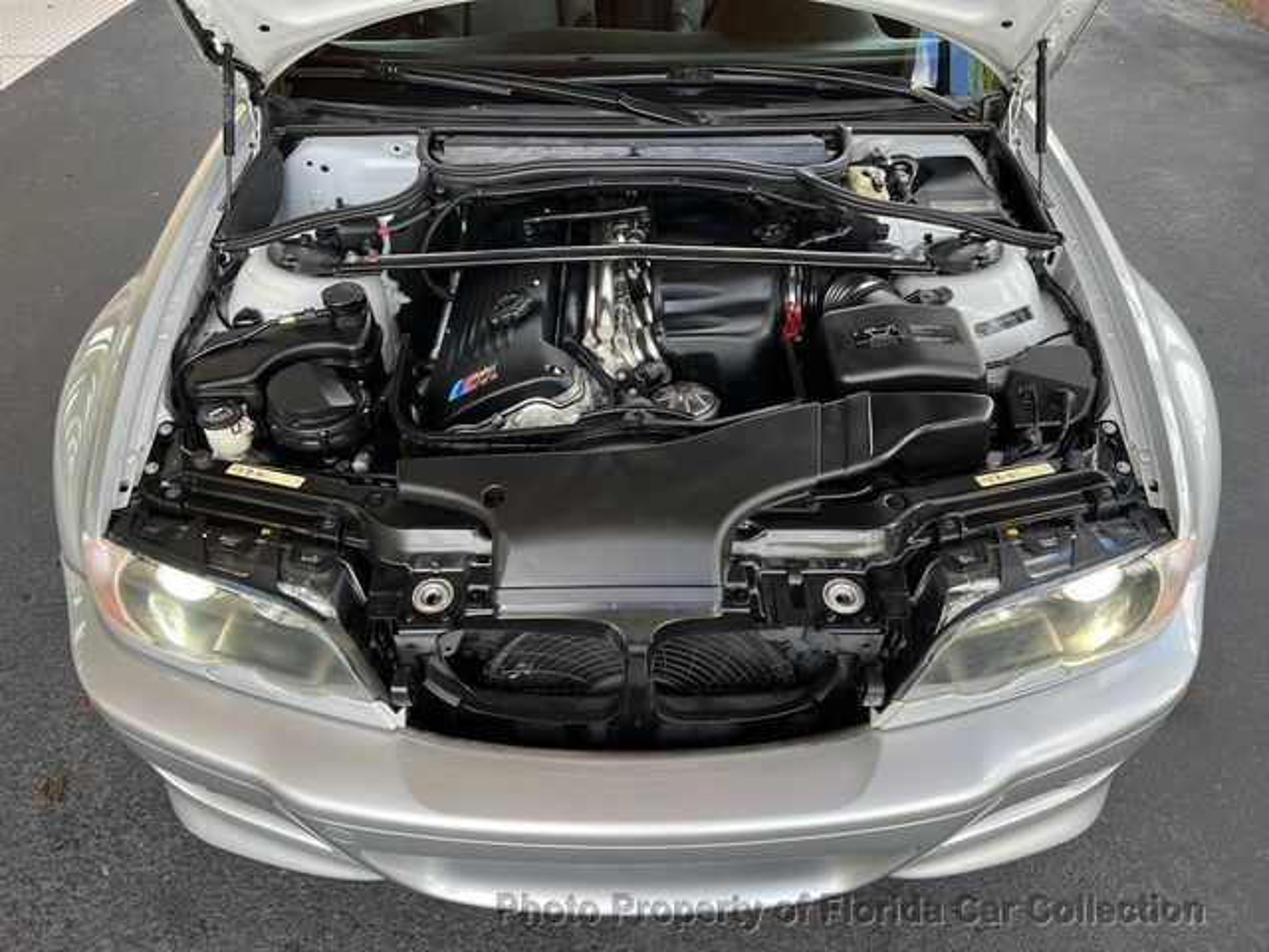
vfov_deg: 53.1
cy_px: 476
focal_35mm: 26
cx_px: 634
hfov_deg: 67.3
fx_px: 953
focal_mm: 5.7
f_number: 1.5
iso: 40
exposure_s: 1/188
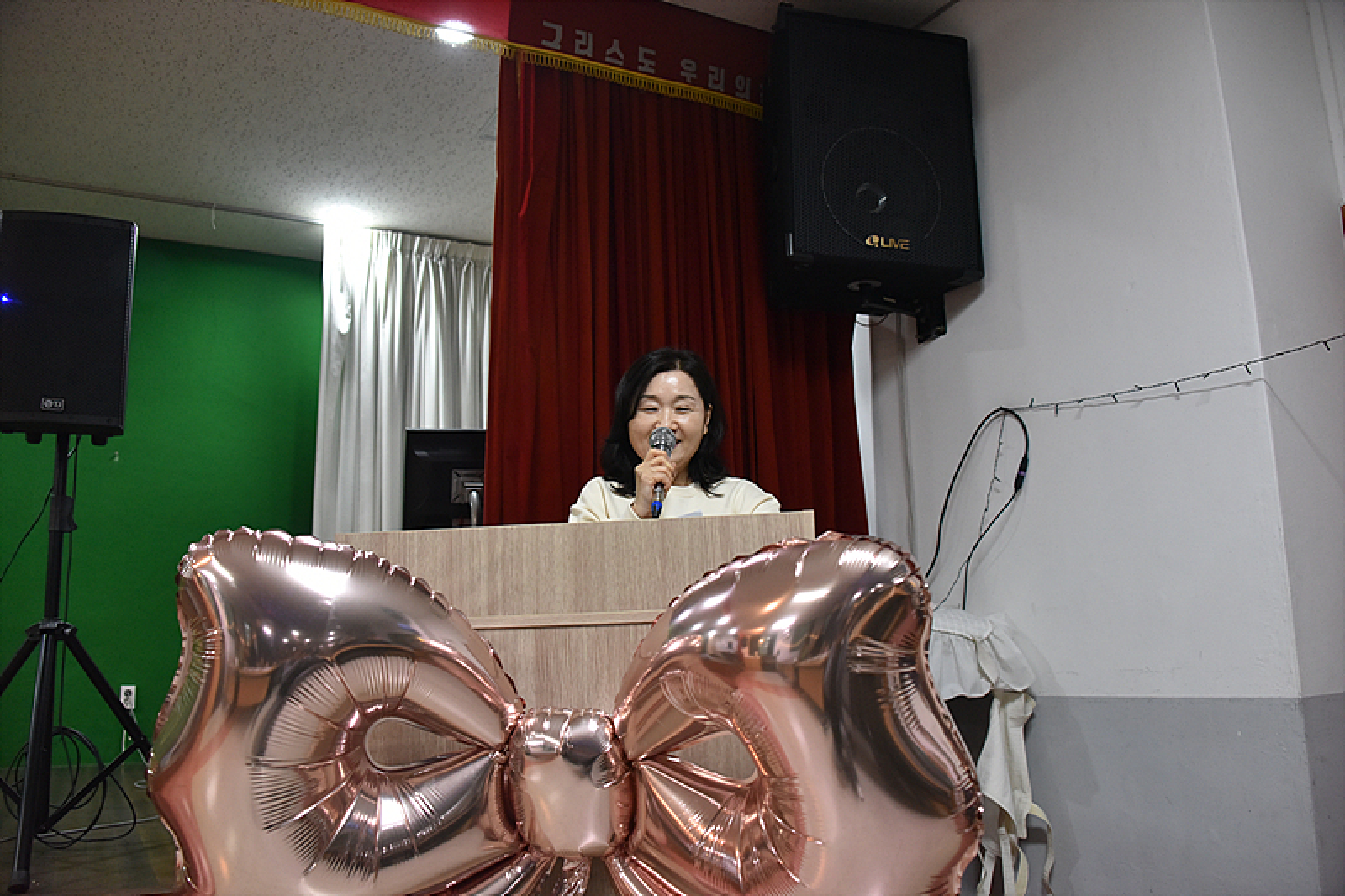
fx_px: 1046
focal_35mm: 28
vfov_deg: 46.4
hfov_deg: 65.5
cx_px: 672
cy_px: 448
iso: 2200
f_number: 4.5
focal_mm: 28
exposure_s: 1/125
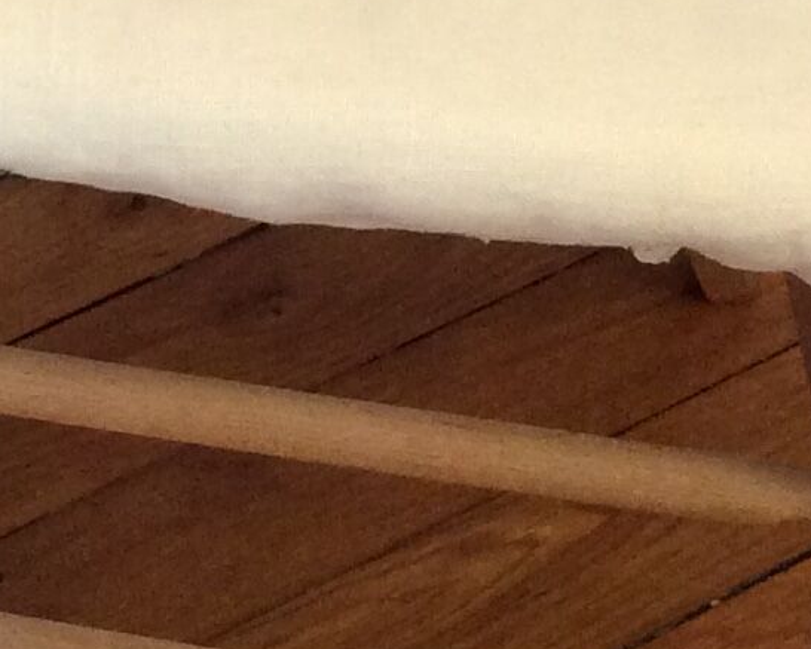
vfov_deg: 10.3
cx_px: 285
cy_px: -140
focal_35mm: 148
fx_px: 3553
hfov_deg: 13.0
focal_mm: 3.3
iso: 200
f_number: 2.4
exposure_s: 1/25
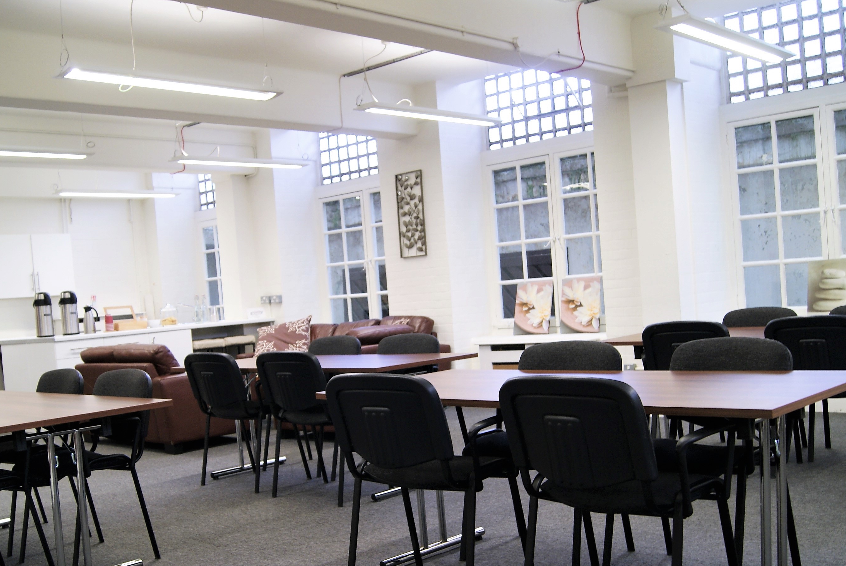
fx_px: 917
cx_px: 386
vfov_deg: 34.2
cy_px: 337
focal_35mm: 39
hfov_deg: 49.4
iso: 200
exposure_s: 1/13
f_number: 4
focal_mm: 18
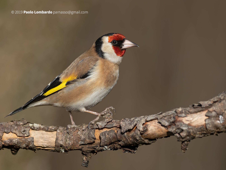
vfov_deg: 2.5
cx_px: 113
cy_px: 85
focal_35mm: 601
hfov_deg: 3.3
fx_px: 3924
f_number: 4.5
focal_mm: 300
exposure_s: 1/1600
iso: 400
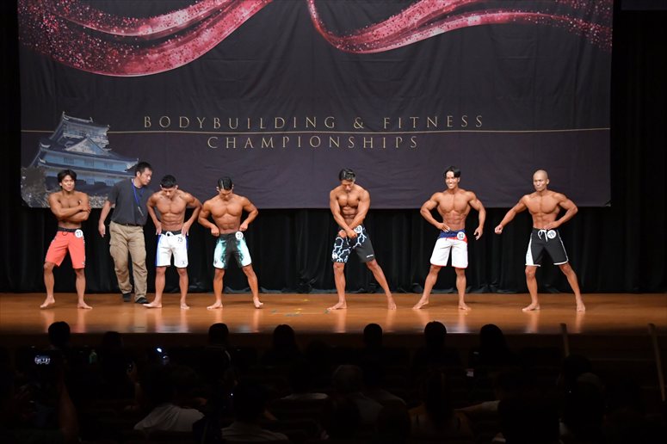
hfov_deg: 19.5
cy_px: 222
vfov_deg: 13.0
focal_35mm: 105
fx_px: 1944
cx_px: 334
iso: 5000
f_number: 5.6
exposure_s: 1/400
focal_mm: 70
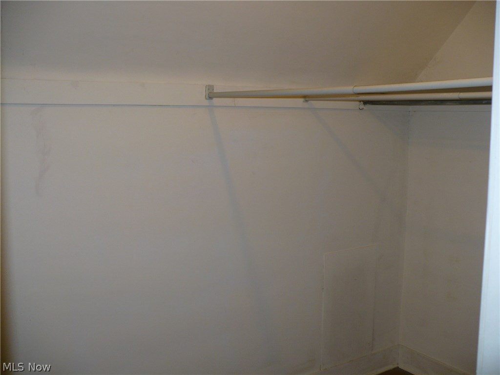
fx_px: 534
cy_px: 188
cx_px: 250
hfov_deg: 50.1
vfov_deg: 38.7
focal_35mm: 37
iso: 100
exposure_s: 1/30
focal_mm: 6.1
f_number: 2.8
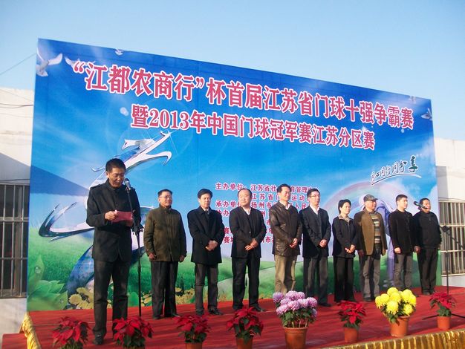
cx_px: 232
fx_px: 484
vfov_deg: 39.7
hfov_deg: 51.3
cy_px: 174
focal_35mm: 36
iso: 64
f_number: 2.7
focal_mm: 6
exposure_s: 1/500
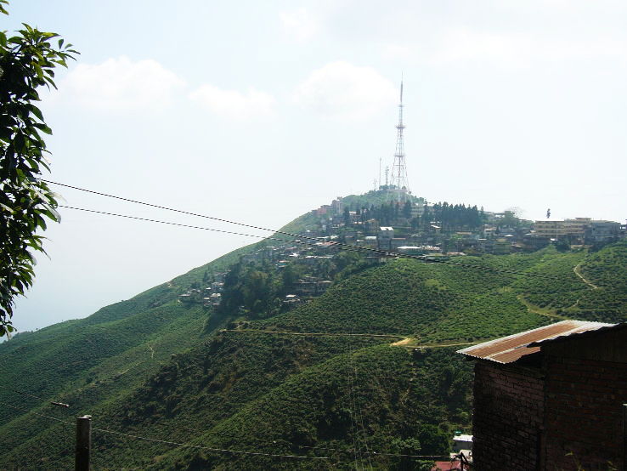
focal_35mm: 38
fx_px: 689
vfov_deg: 37.7
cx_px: 314
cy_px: 236
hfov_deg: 49.0
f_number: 8.3
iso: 50
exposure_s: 1/125
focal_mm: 6.3
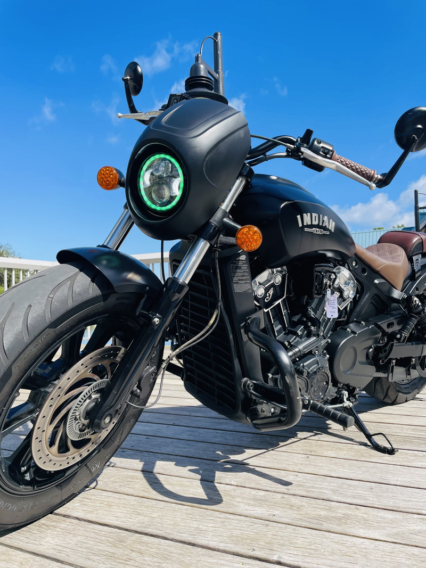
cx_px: 213
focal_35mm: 26
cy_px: 284
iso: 32
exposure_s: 1/1887
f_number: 1.6
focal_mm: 4.2
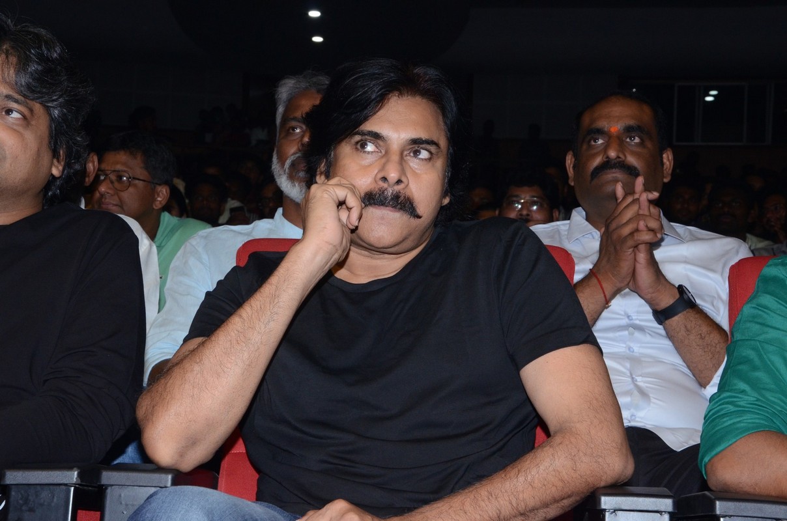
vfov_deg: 17.4
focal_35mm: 78
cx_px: 394
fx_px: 1702
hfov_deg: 26.0
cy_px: 260
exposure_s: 1/125
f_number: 13
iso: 1250
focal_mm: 52
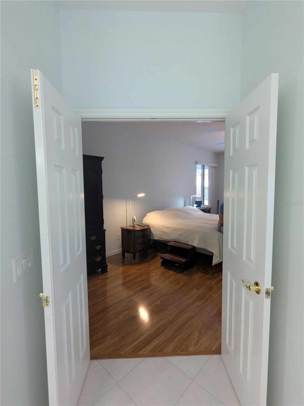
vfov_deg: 94.5
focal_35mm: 16
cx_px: 152
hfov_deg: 78.1
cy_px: 203
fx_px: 187
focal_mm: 2.35
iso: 189
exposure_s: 1/60
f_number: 2.2
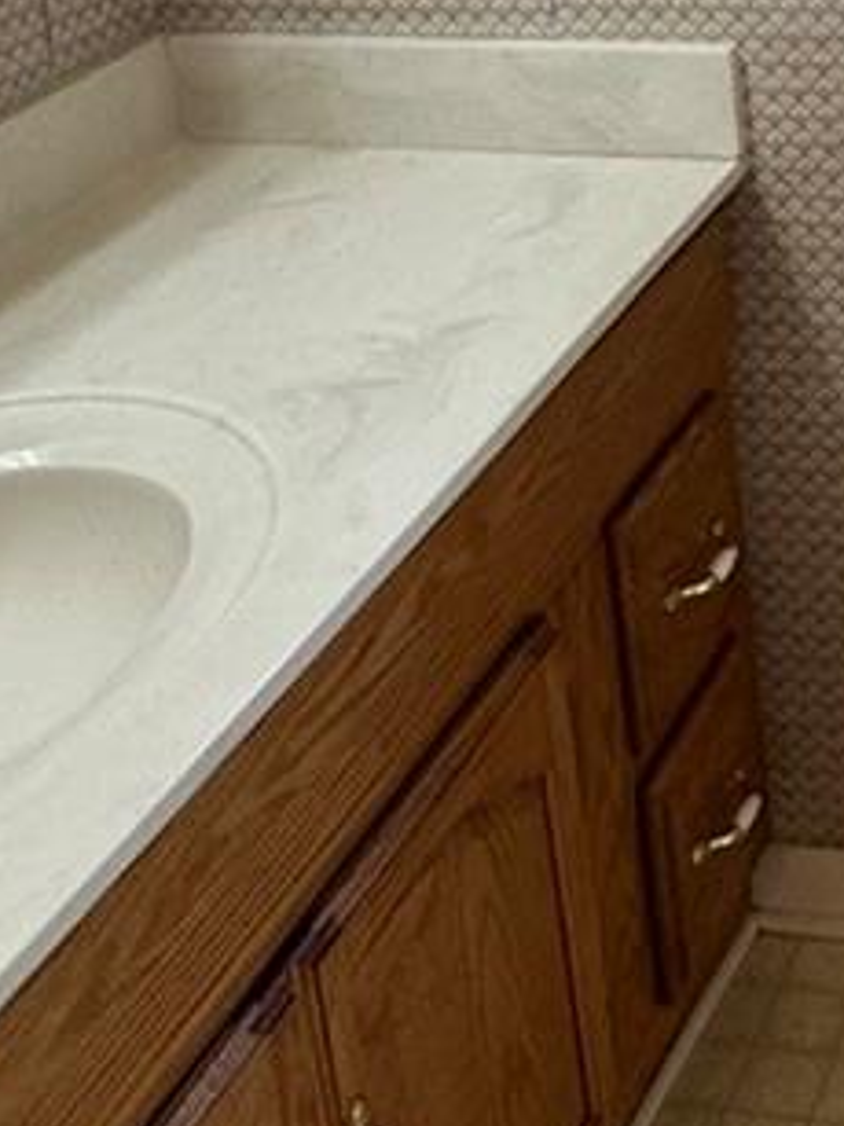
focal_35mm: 70
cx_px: 1016
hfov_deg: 19.7
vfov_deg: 26.2
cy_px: -22
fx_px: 2277
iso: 200
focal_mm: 2.22
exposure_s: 1/120
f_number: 2.2
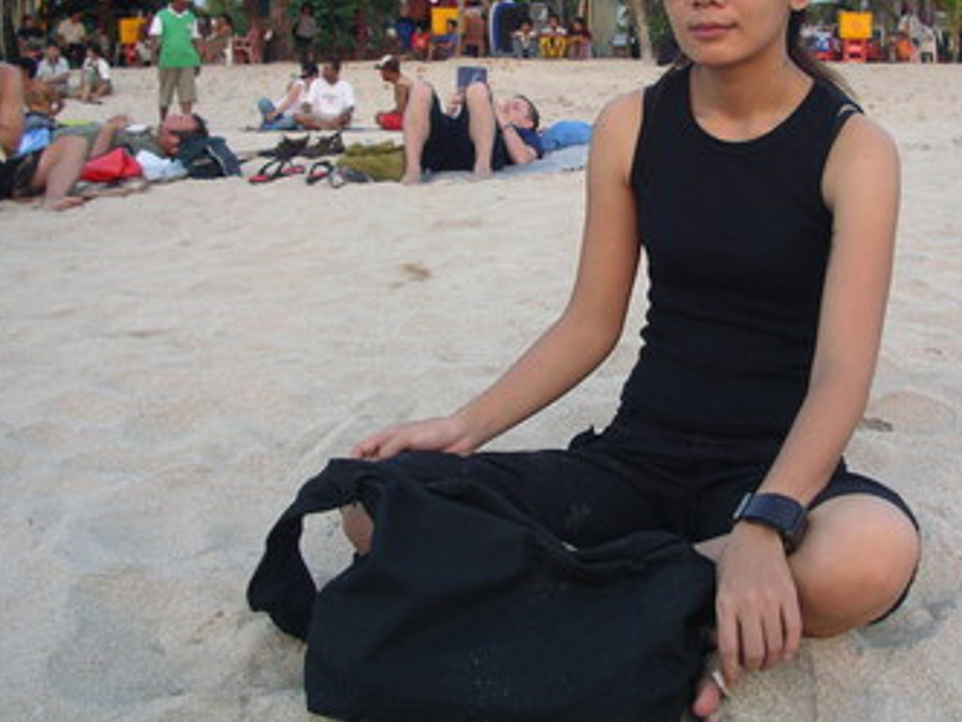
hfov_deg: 37.8
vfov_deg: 29.0
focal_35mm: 50
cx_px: 632
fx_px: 1390
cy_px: 278
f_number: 2.8
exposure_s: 1/80
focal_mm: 5.7
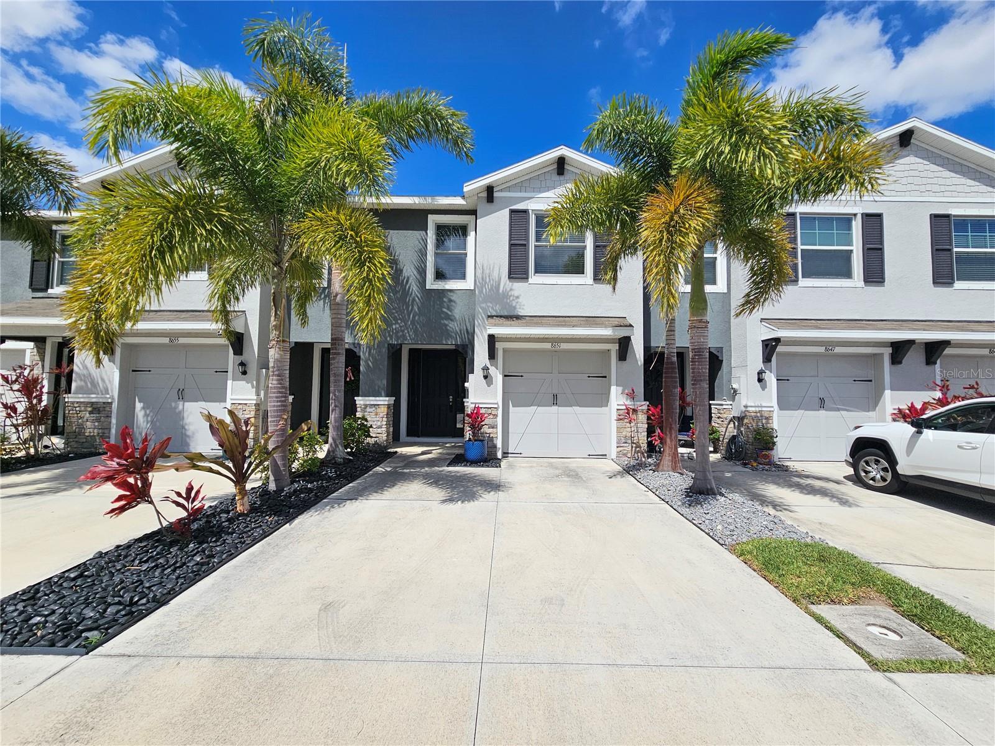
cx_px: 498
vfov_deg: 89.9
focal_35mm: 13
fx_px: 374
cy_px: 373
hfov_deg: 106.2
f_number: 2.2
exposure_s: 1/4769
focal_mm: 2.2
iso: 50
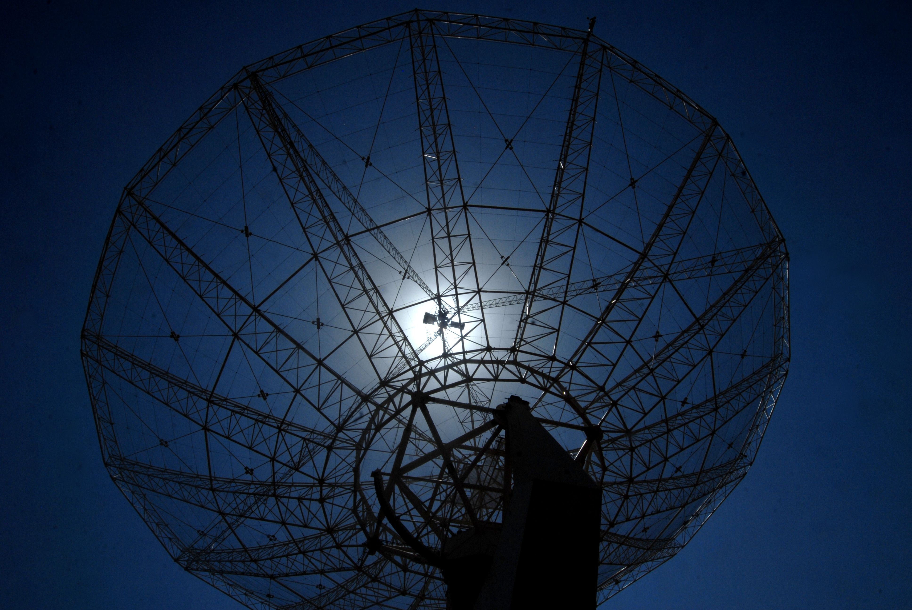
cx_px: 456
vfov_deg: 67.5
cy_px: 305
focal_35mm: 18
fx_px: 457
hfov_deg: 89.9
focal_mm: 12
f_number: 22
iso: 100
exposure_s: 1/400
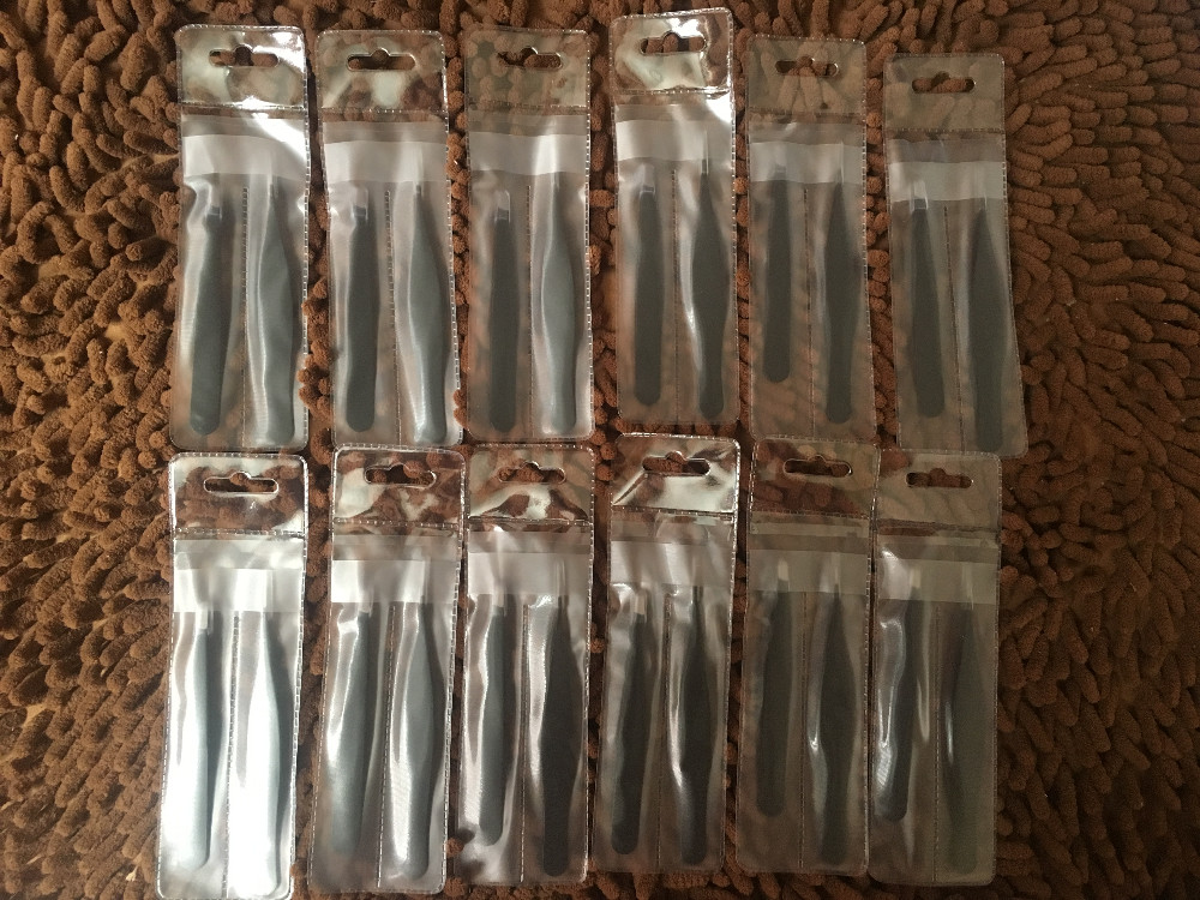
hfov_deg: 61.7
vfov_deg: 48.2
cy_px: 450
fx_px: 1005
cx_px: 600
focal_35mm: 29
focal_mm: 4.15
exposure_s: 1/25
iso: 200
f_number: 2.2
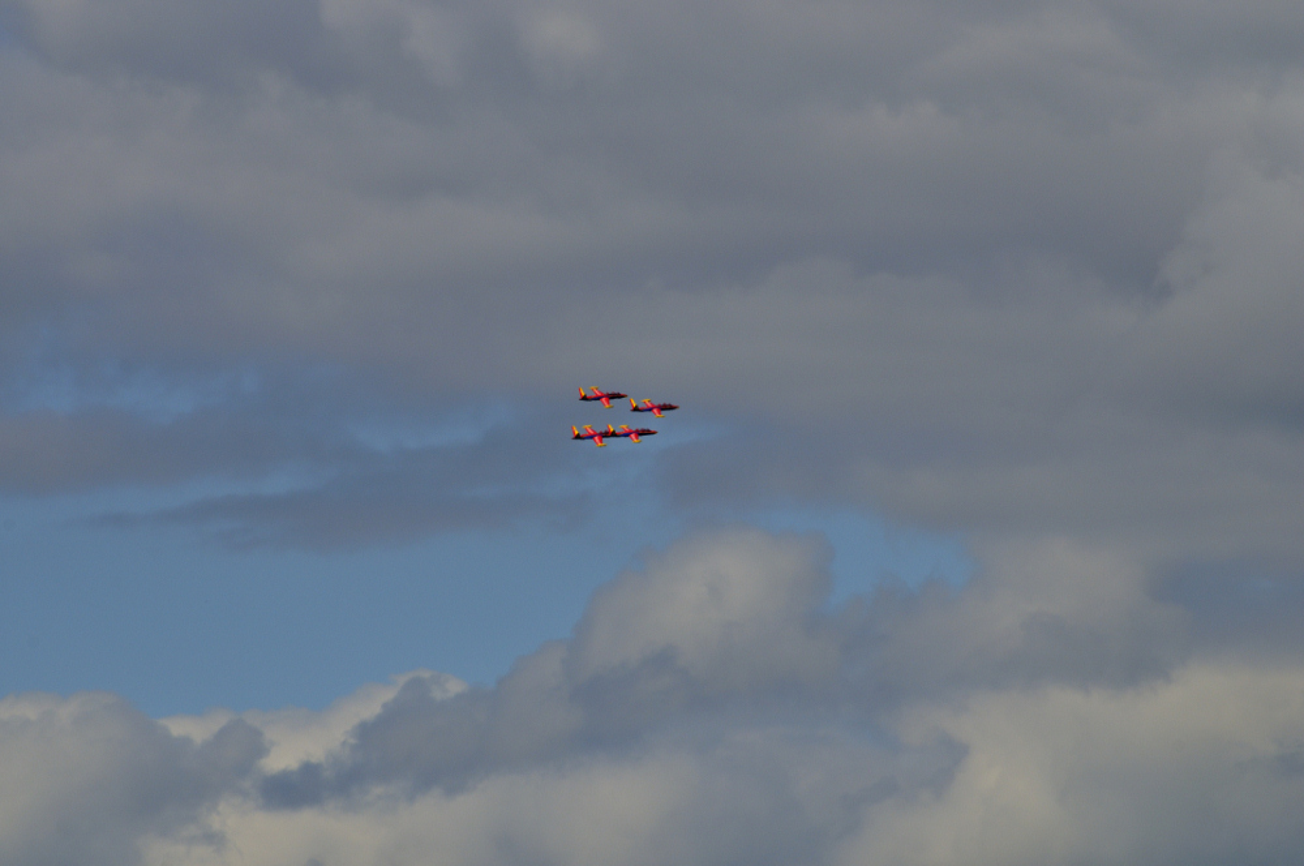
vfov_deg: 3.0
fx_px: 16279
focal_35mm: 450
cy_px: 433
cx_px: 652
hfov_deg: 4.6
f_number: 13
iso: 200
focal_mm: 300
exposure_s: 1/640
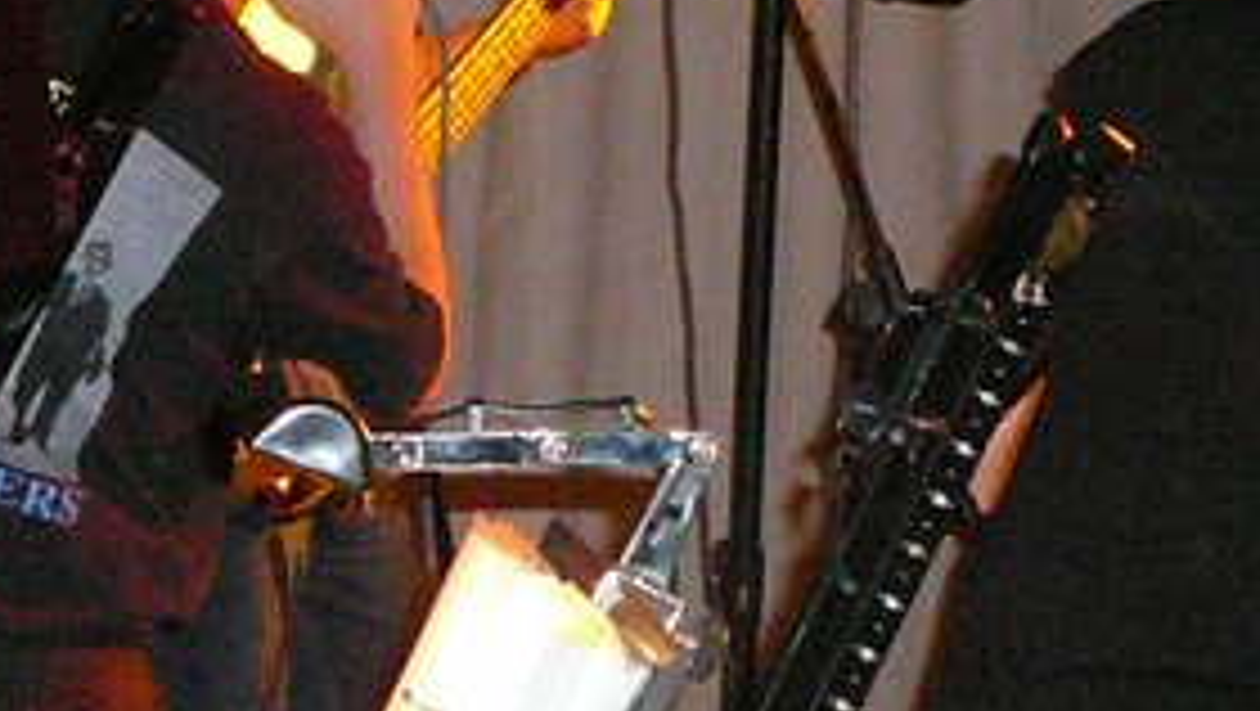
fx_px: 4547
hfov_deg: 14.8
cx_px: 1827
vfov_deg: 8.9
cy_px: 500
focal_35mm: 136
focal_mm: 5.2
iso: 400
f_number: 2.8
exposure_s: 1/30
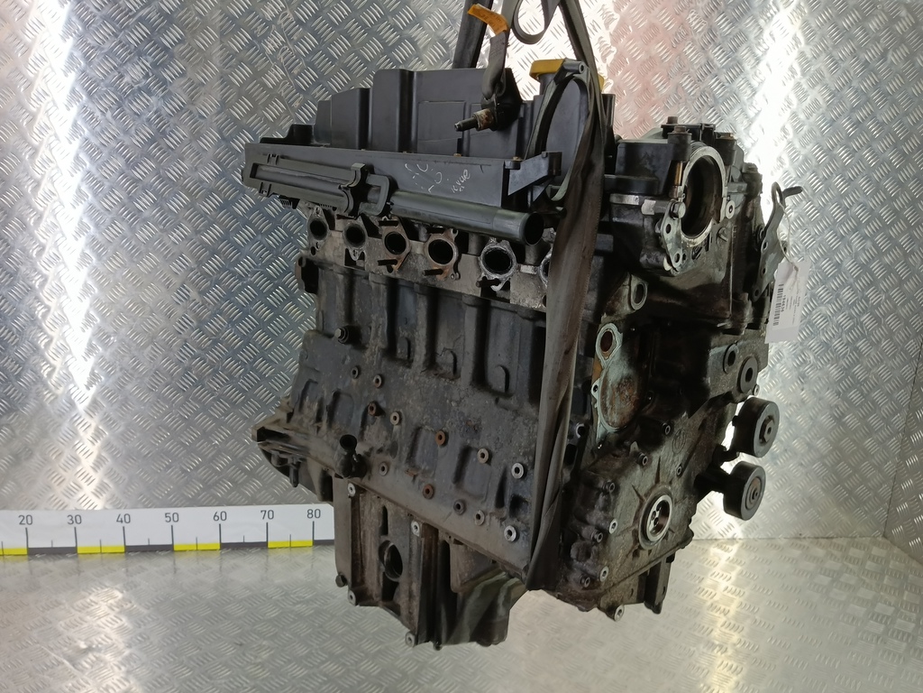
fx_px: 613
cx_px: 462
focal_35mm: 23
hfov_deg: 73.9
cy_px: 346
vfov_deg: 58.9
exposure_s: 1/50
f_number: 1.6
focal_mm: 4.11
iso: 153
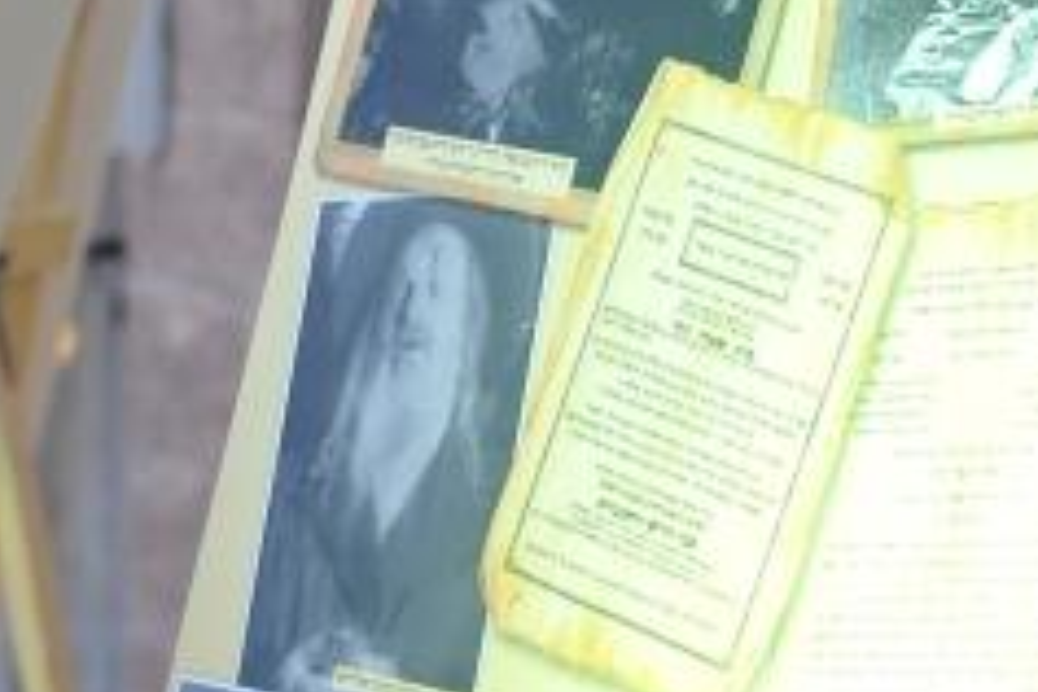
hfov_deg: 9.3
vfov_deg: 6.3
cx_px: -438
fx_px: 6228
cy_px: 37
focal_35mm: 216
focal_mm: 50
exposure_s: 1/250
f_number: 3.5
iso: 1000
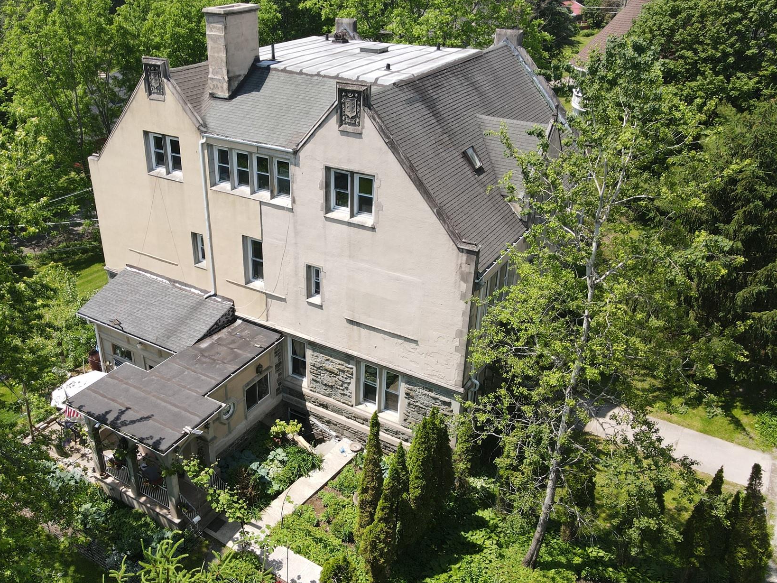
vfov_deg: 46.8
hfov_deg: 59.5
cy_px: 290
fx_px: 673
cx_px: 316
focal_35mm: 30
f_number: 2.8
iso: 100
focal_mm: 4.5
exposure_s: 1/400
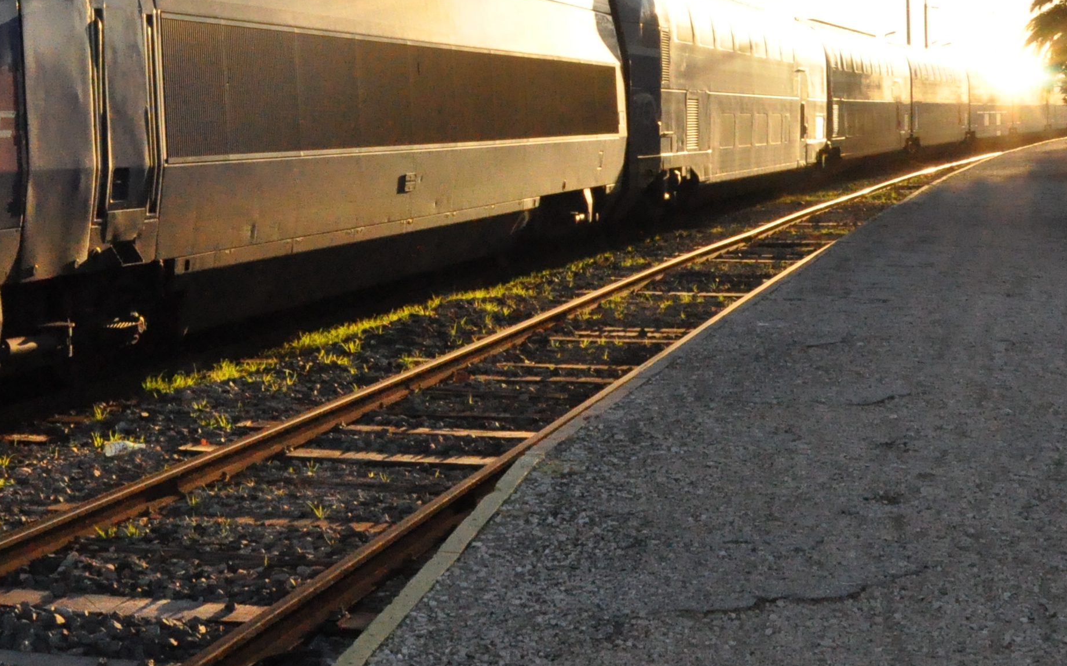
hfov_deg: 31.8
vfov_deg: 19.7
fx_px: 1861
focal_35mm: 64
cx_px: 366
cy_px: 2
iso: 3200
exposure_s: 1/800
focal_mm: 18
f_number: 14
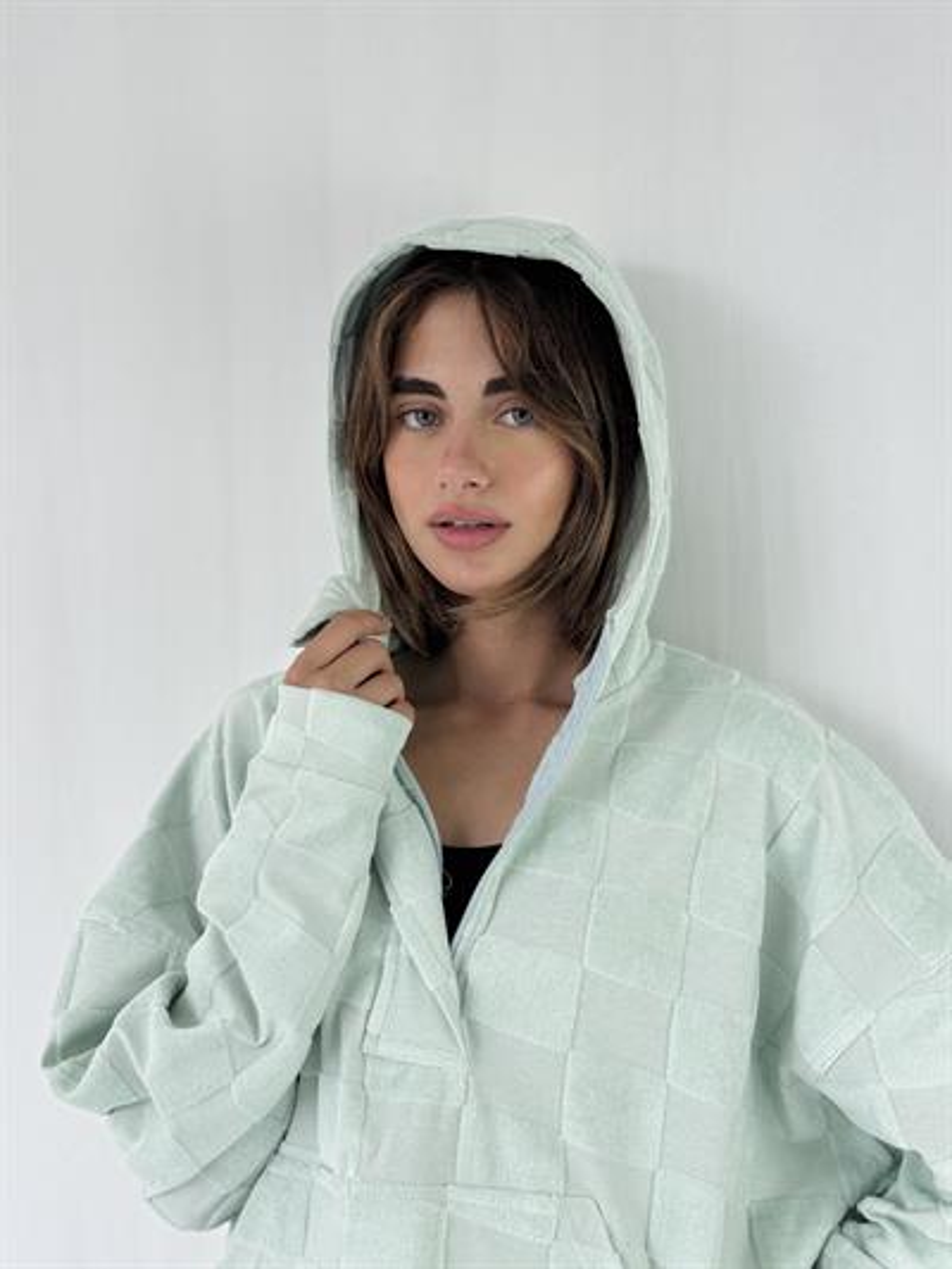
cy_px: 634
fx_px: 1759
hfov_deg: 30.3
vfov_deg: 39.6
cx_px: 476
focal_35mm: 48
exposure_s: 1/147
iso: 50
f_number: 1.78
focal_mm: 6.76
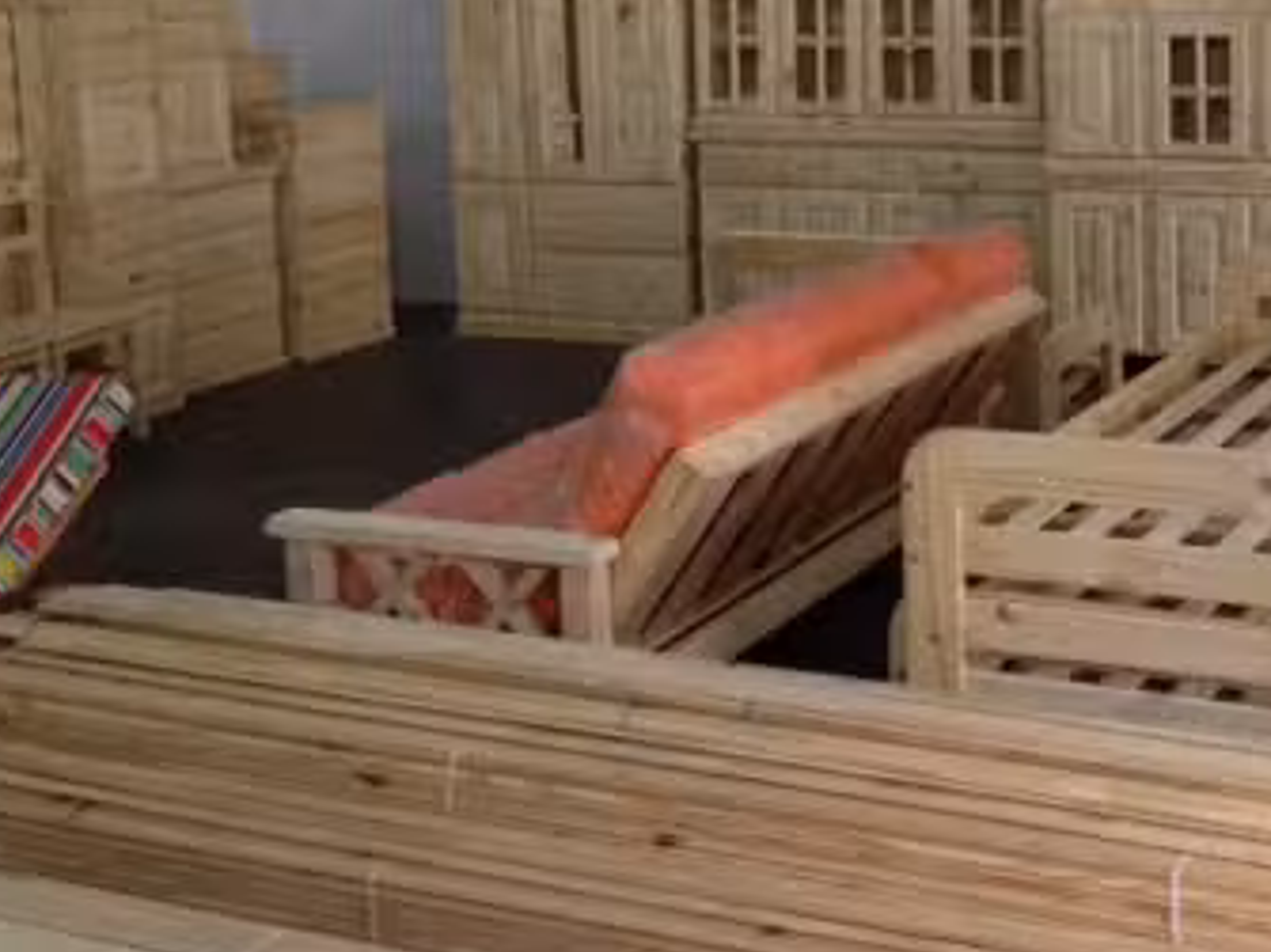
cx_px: 979
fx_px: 2312
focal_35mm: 63
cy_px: 144
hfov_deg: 30.1
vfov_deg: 22.8
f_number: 2.4
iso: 125
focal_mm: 4.12
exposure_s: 1/20
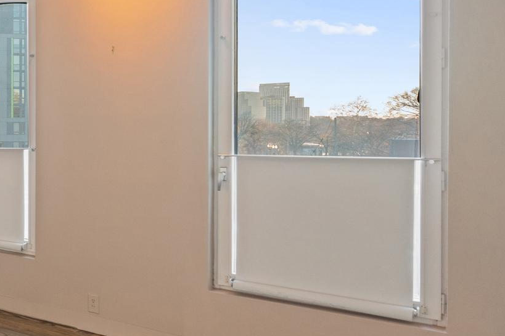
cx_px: -75
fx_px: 561
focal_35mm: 40
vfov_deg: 33.3
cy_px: 142
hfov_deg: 38.4
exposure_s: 1/10
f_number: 4
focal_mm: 16
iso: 800
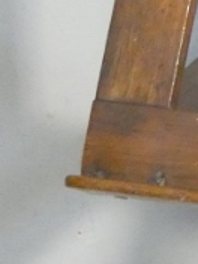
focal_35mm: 279
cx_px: 702
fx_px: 2128
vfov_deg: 7.0
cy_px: -60
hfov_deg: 4.9
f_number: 3.8
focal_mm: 8.6
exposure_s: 1/125
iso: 1250
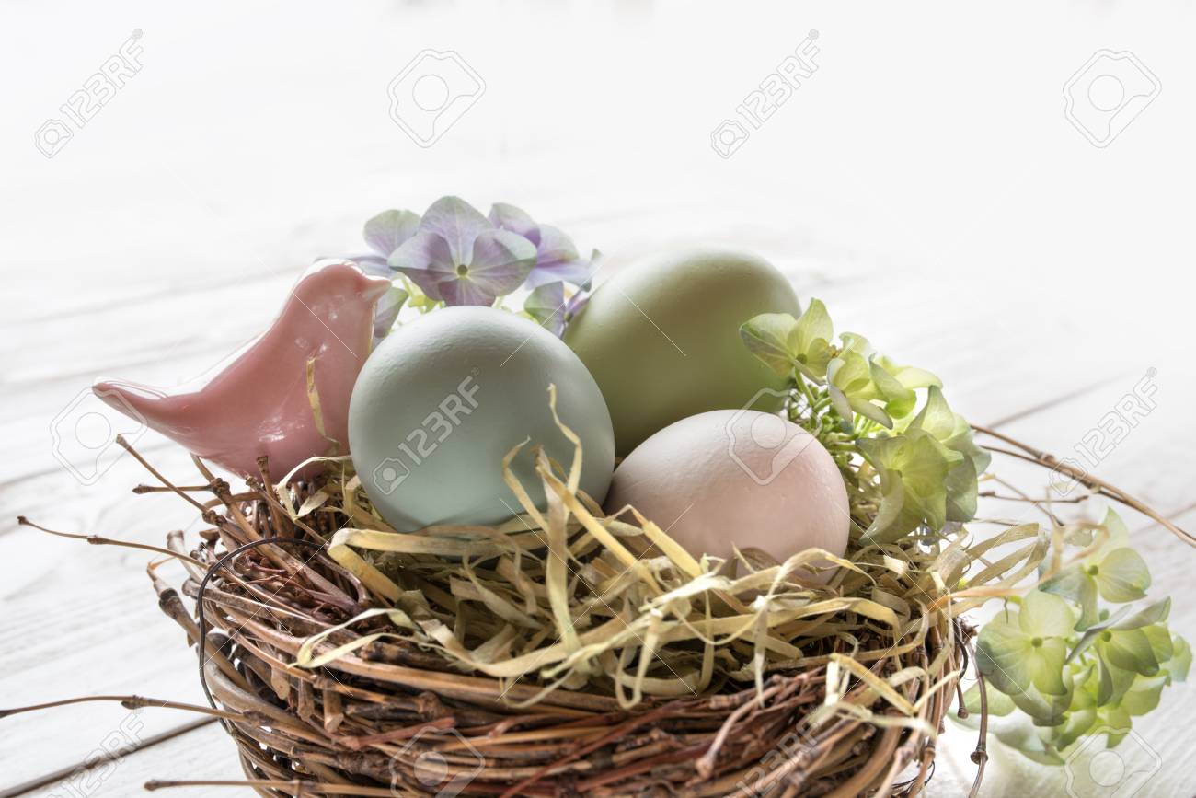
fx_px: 1163
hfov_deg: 54.4
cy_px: 399
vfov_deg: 37.9
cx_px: 598
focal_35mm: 35
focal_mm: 35
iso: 100
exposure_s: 1/2.5
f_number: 11
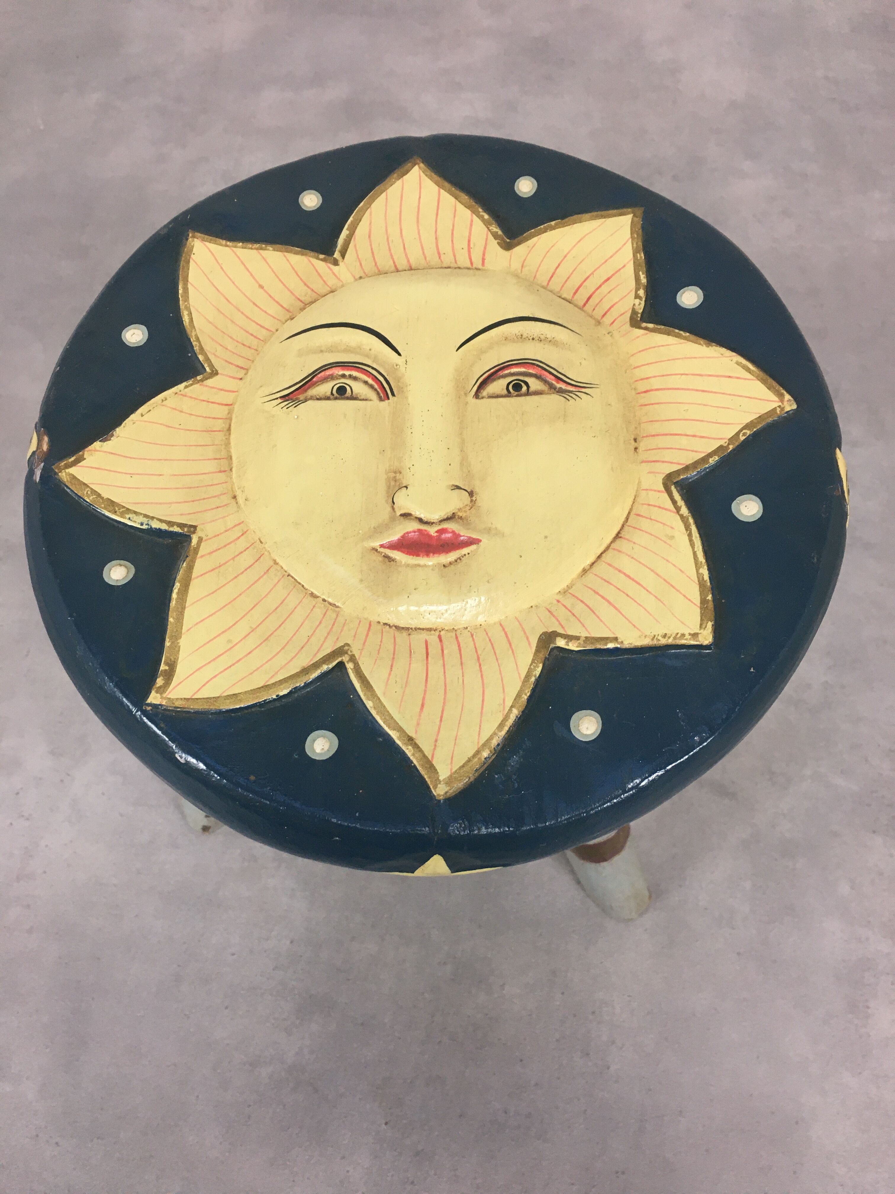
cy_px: 597
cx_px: 448
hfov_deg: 48.2
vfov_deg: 61.7
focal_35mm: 29
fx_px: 1000
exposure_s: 1/33
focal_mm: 4.15
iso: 50
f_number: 2.2
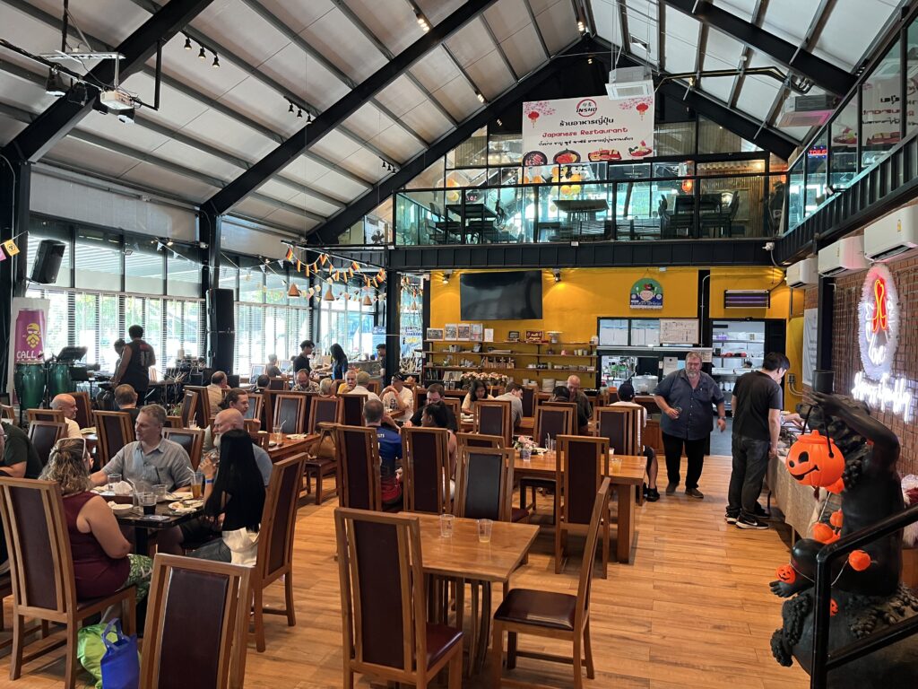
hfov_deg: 67.3
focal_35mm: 26
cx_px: 459
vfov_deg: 53.1
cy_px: 344
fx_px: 690
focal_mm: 5.1
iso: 250
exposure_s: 1/50
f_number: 1.6
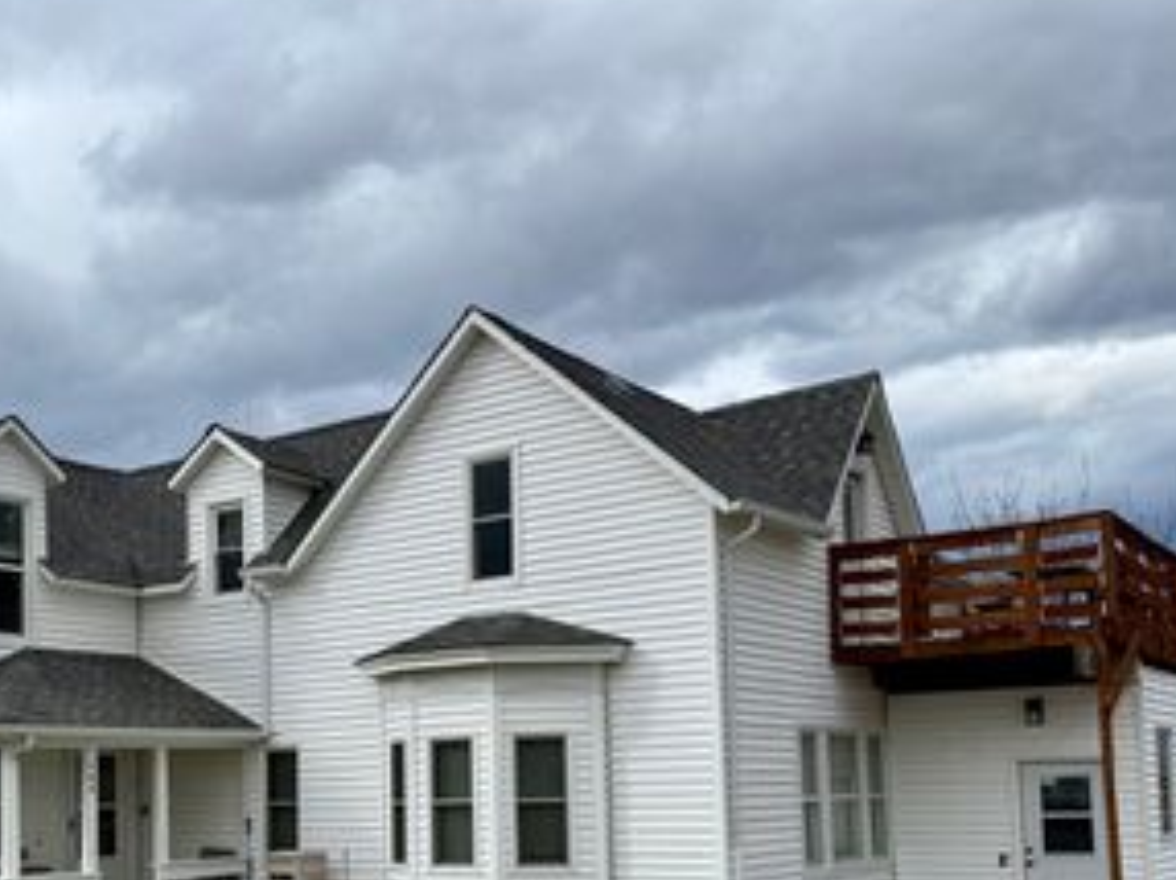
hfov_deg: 43.9
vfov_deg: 33.3
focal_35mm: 42
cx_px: 350
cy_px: 709
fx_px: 1426
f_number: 1.78
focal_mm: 6.76
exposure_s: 1/5319
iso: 80
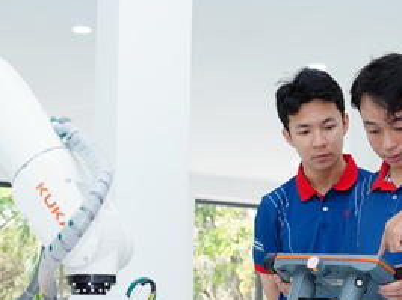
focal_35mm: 81
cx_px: 168
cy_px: 360
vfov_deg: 17.3
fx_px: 940
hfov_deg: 24.1
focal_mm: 28
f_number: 4.5
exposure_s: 1/125
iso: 125
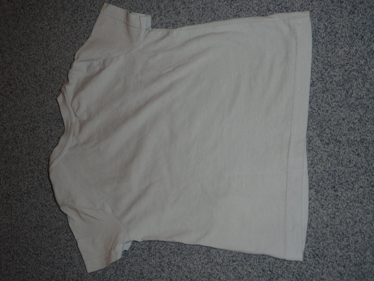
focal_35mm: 40
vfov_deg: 36.0
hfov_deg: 46.8
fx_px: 432
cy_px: 140
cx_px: 187
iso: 100
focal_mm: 6.6
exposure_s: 1/30
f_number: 3.6
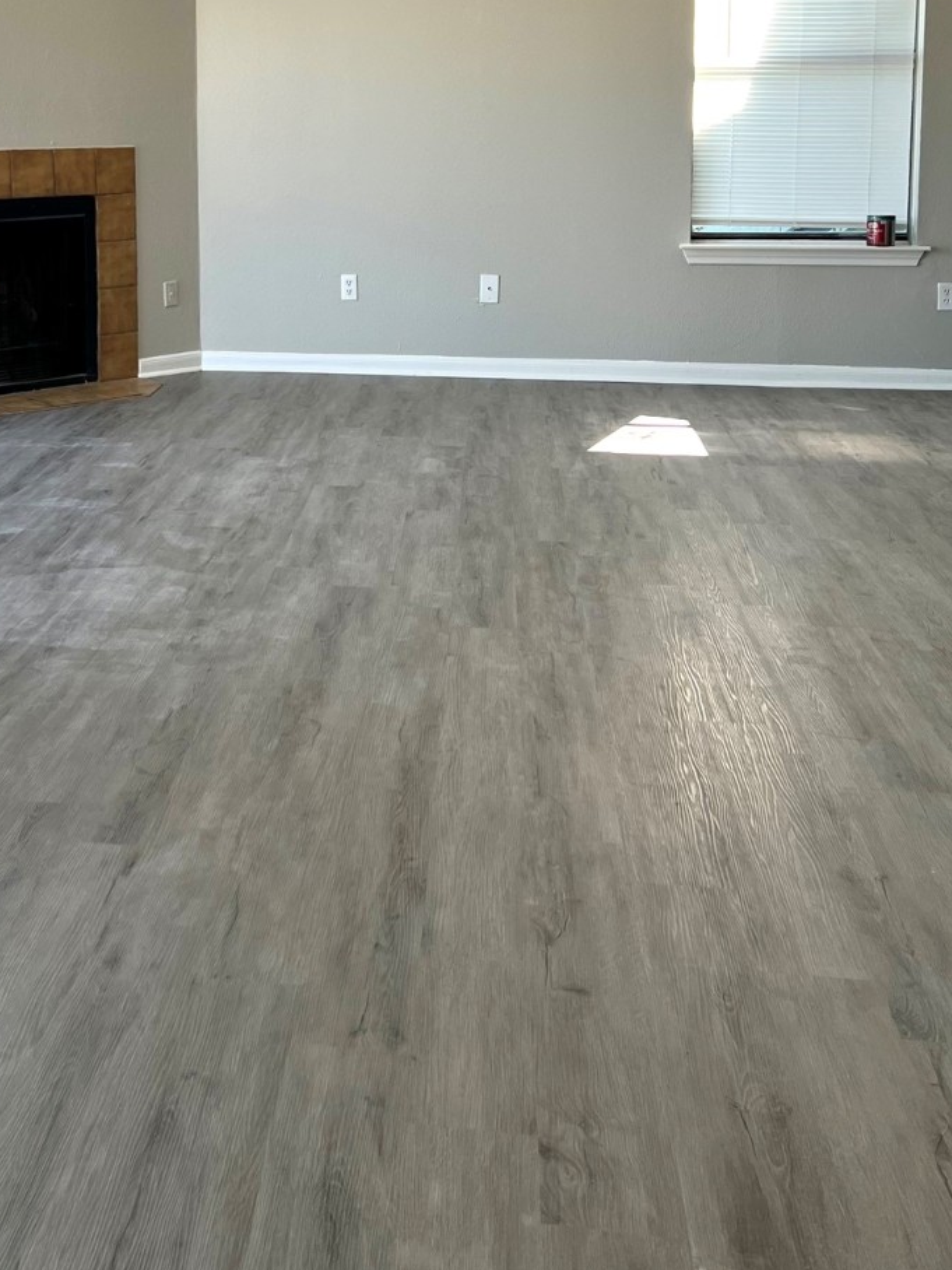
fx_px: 1613
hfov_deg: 32.2
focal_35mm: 44
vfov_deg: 41.4
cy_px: 281
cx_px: 228
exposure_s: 1/177
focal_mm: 5.7
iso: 40
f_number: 1.5
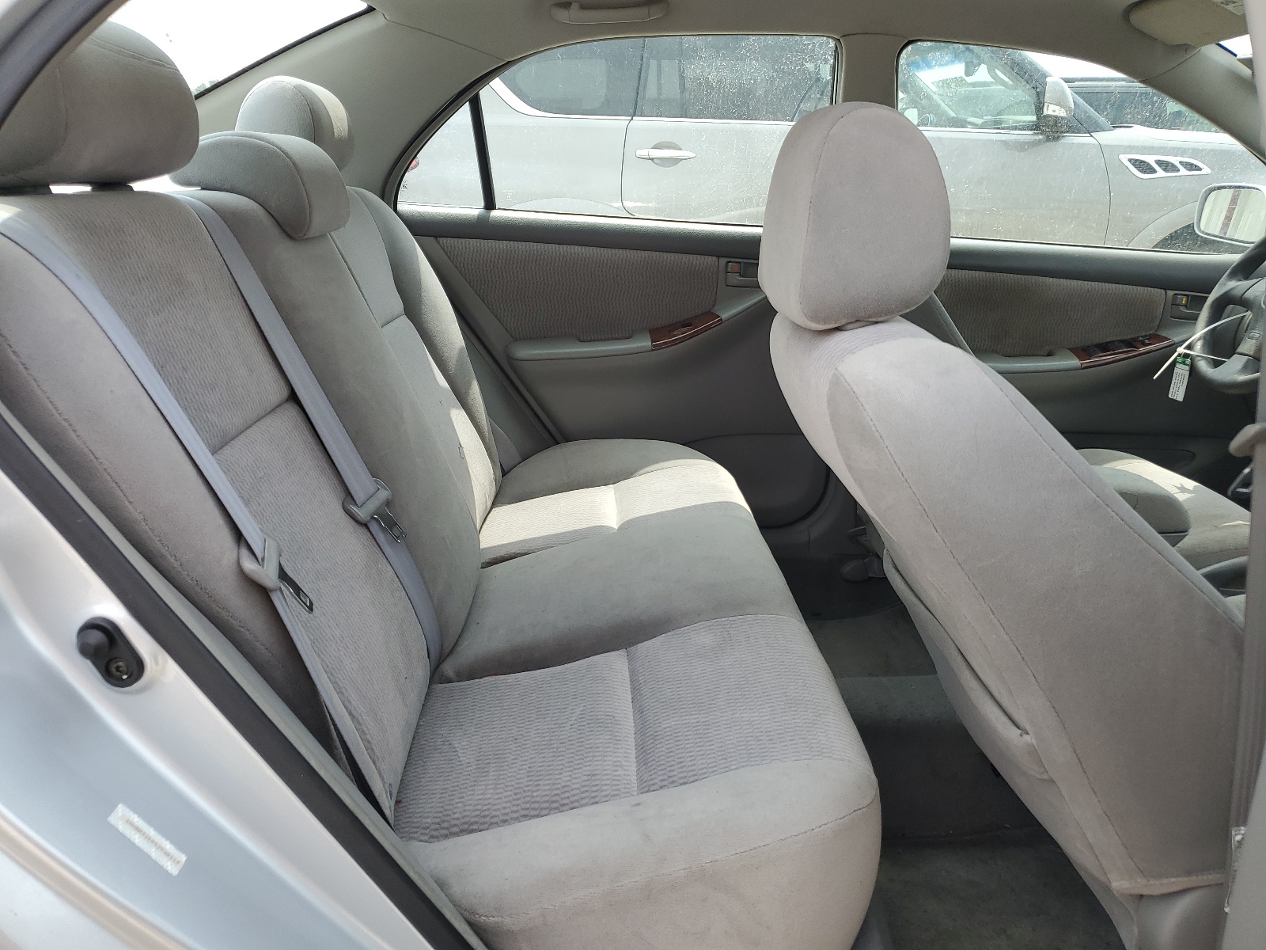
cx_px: 633
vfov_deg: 53.1
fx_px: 951
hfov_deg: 67.3
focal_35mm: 26
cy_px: 475
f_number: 1.5
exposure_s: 1/909
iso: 50
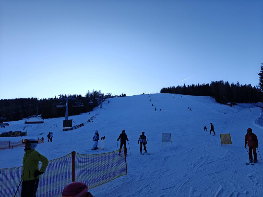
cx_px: 132
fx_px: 175
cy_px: 98
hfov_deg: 73.9
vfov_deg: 58.9
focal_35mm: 23
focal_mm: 6.06
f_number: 1.6
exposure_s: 1/1466
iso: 50
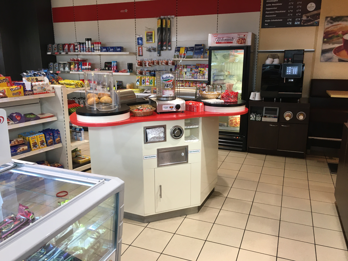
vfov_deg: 48.2
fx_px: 292
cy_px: 130
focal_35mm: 29
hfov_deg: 61.7
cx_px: 174
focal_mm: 4.15
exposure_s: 1/33
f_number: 2.2
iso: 50
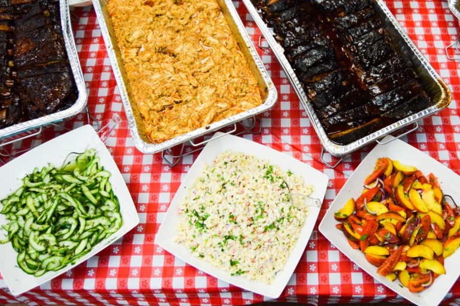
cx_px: 292
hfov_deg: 52.5
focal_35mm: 36
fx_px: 460
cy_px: 104
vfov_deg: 36.5
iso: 2000
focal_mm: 18
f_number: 3.5
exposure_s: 1/500
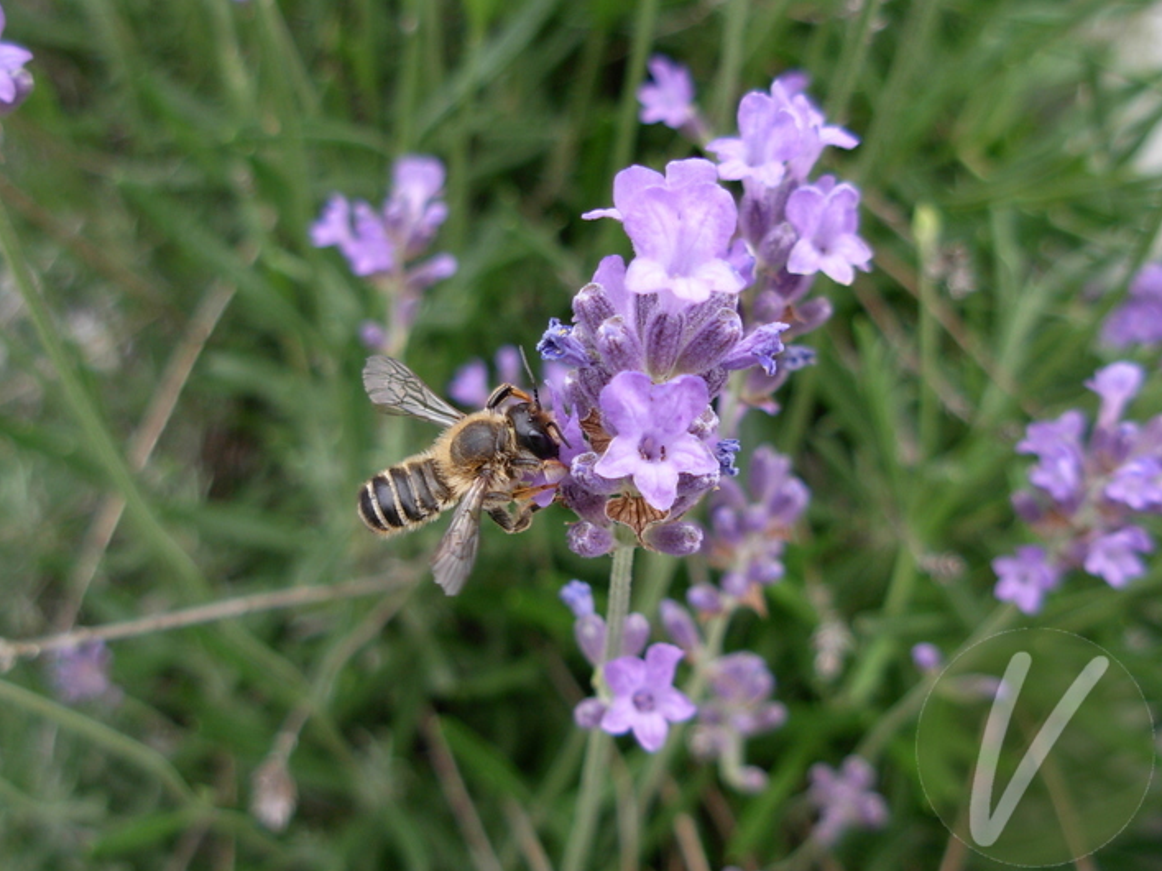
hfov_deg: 43.8
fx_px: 1443
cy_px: 432
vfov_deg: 33.6
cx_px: 526
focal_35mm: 43
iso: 79
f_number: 2.9
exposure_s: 1/64
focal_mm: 6.3
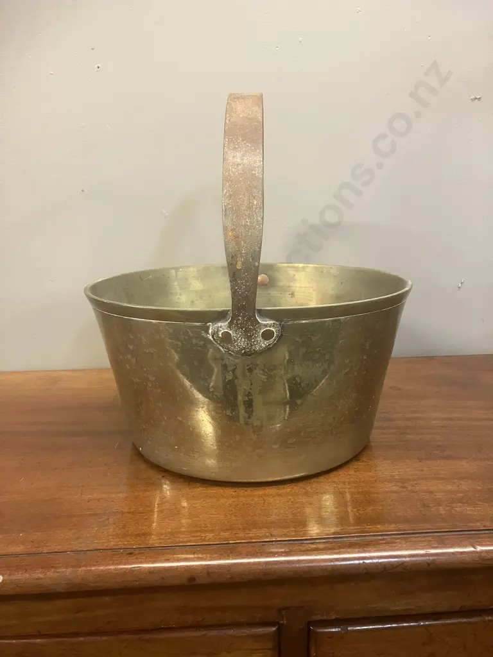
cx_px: 246
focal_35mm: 28
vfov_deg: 63.4
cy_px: 328
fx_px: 532
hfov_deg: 49.7
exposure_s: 1/50
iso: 250
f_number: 1.8
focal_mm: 3.99
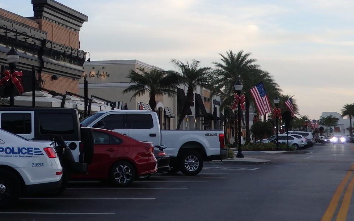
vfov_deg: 15.2
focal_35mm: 85
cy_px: 21
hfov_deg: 24.0
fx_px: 820
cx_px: 74
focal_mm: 8.9
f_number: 4
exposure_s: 1/160
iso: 125
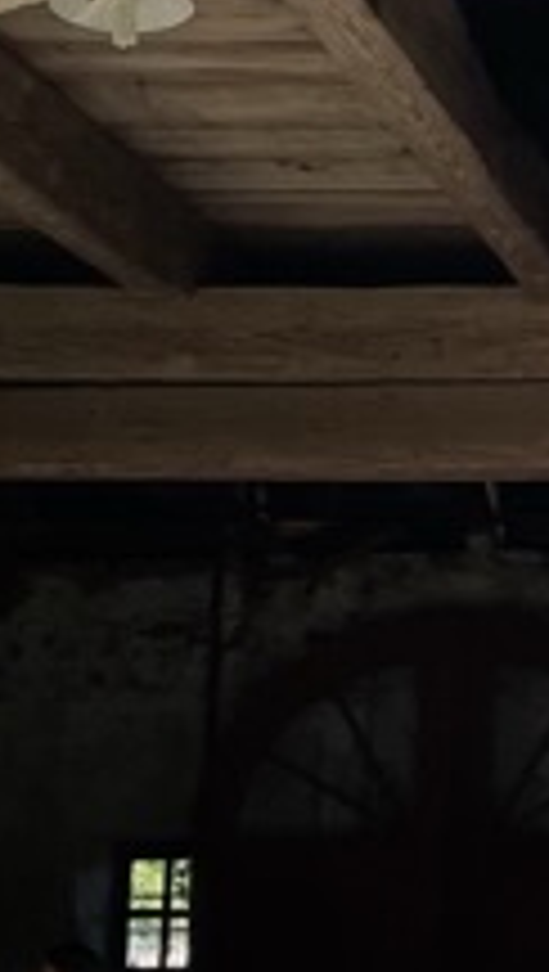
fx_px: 3457
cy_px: 446
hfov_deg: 8.9
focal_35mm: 134
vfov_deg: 16.0
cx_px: 738
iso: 32
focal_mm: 4.2
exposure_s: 1/682
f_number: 1.6
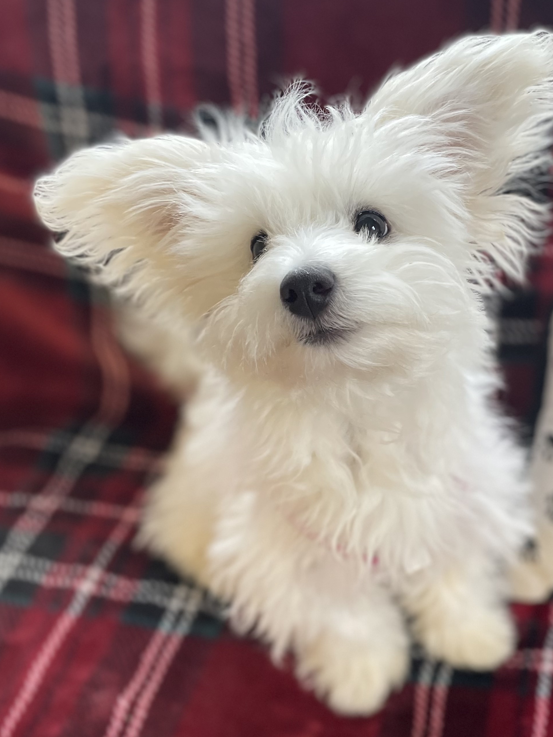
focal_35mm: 41
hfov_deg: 34.3
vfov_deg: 45.8
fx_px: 873
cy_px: 380
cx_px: 425
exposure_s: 1/60
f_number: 1.6
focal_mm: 4.2
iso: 250
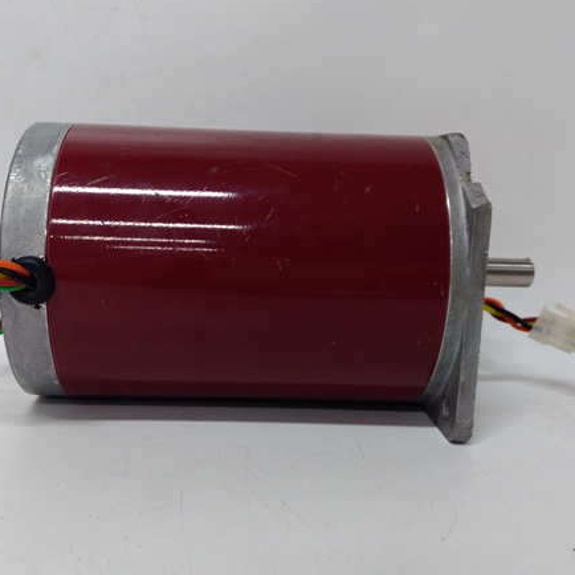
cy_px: 280
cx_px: 253
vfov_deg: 49.7
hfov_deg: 49.6
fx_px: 620
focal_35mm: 33
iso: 218
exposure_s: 1/33
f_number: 2
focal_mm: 3.79
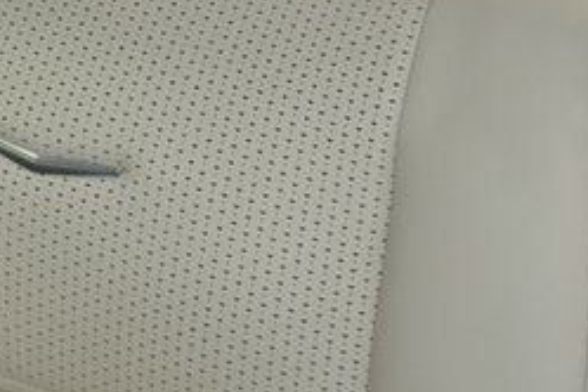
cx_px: 106
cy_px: -119
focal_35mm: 111
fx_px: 1813
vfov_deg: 12.0
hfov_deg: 18.2
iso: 560
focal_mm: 18
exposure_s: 1/60
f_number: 4
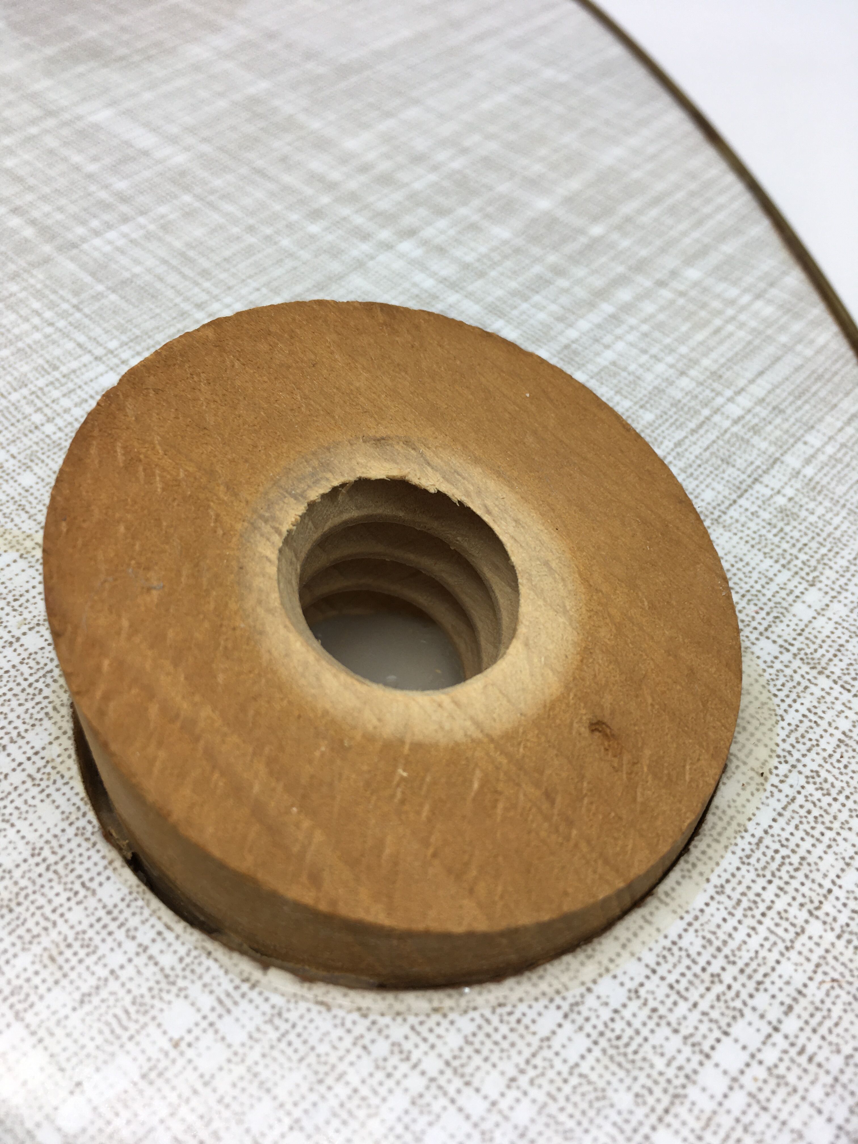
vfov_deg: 61.7
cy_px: 572
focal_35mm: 29
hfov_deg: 48.2
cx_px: 429
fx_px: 958
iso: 25
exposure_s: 1/163
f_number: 2.2
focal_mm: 4.15
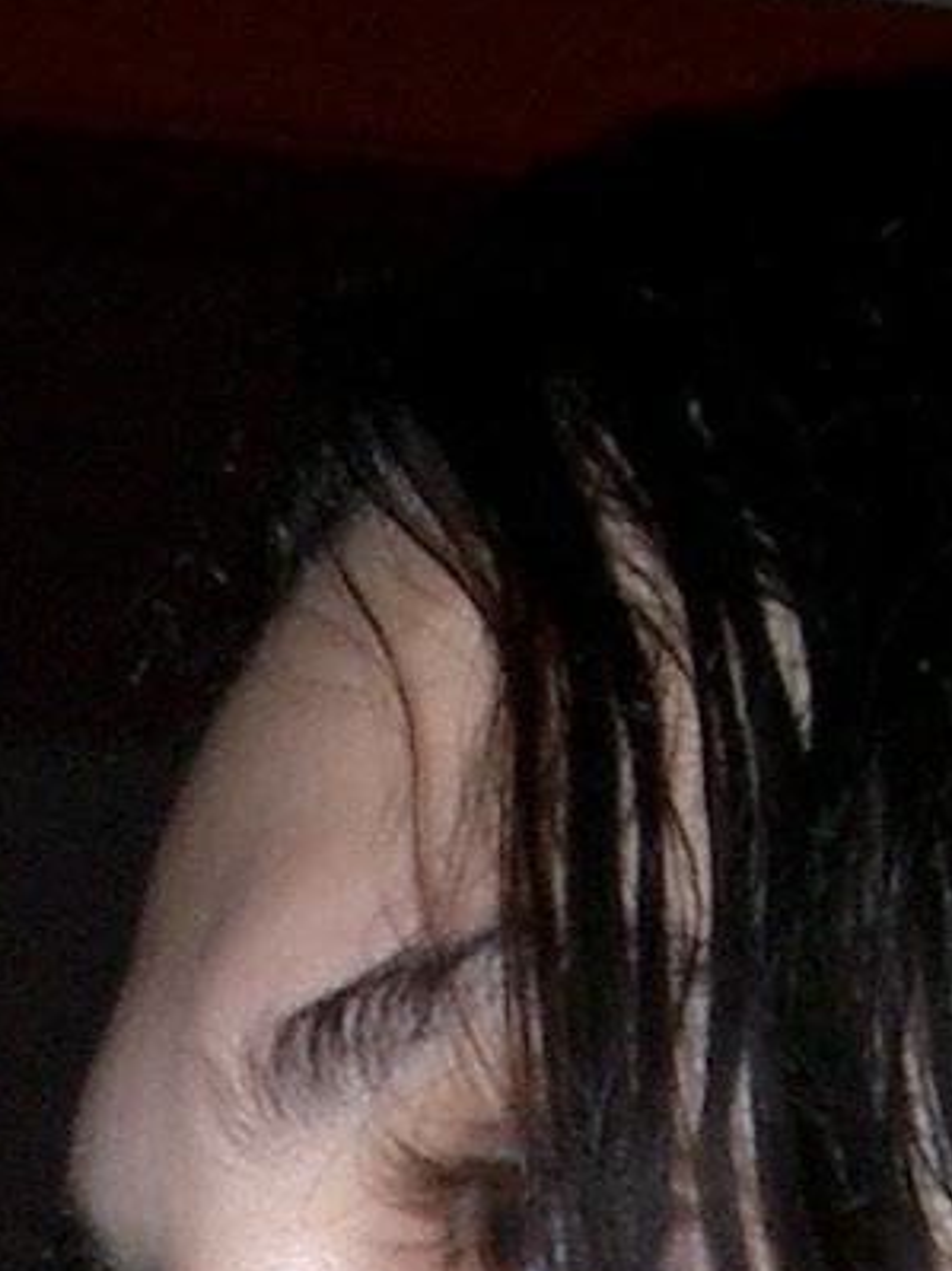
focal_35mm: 153
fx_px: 5613
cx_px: 899
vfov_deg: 12.1
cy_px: 2152
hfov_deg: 9.6
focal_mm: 5.8
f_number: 2.6
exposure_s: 1/40
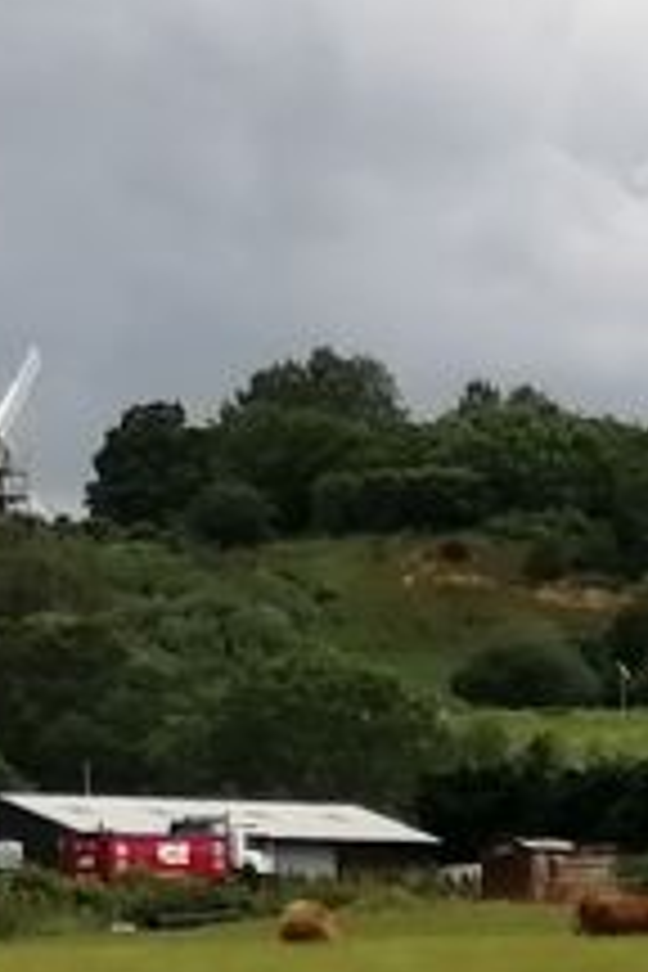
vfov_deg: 11.6
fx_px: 4779
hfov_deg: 7.7
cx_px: 22
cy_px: 572
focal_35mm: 177
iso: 50
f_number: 1.8
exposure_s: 1/2725
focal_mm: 3.6
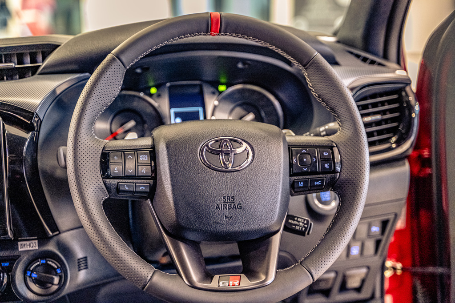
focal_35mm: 64
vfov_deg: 21.2
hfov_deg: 31.4
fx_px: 809
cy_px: 152
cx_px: 228
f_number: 2.8
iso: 6400
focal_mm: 64
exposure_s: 1/100
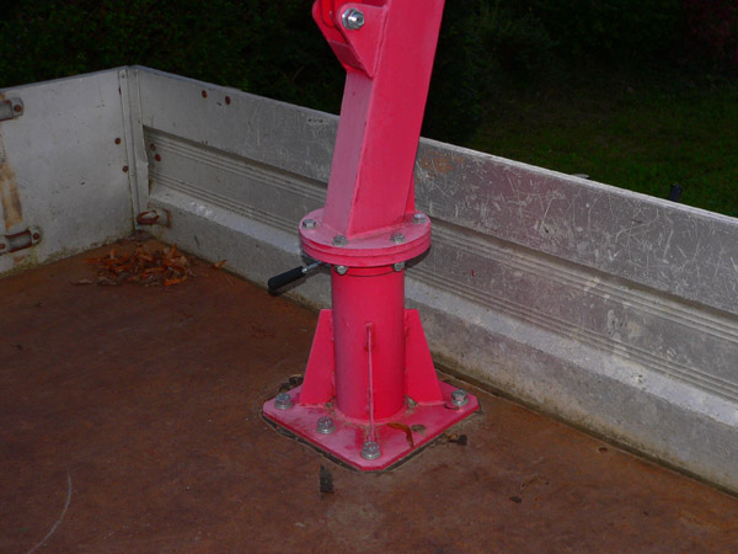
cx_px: 369
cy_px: 277
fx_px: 1002
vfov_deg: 30.9
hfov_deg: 40.4
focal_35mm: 47
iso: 100
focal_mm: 7.8
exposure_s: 1/60
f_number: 2.8
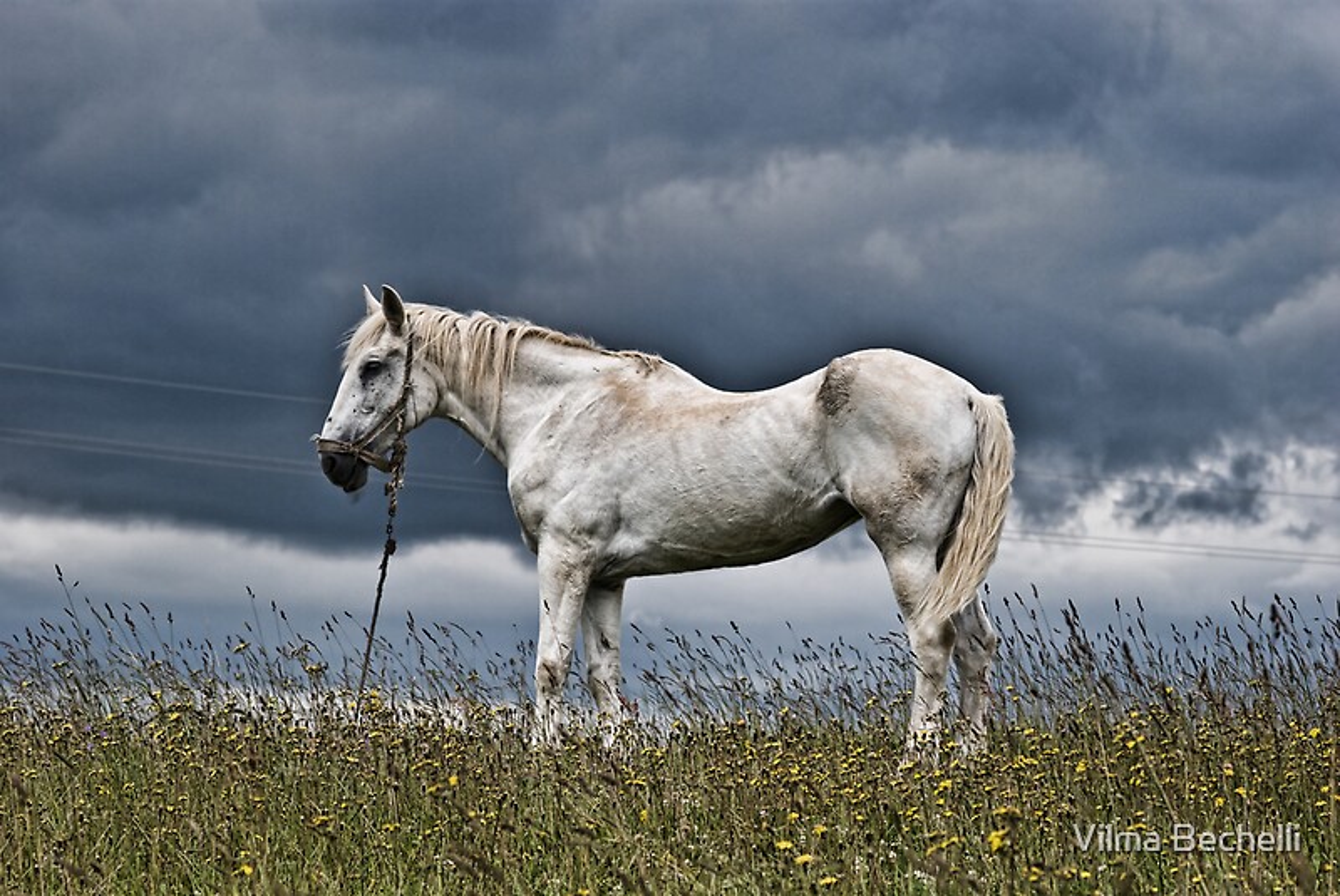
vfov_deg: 8.7
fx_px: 5868
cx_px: 670
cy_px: 448
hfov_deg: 13.0
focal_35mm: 158
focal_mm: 105
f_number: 5.6
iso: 100
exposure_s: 1/320
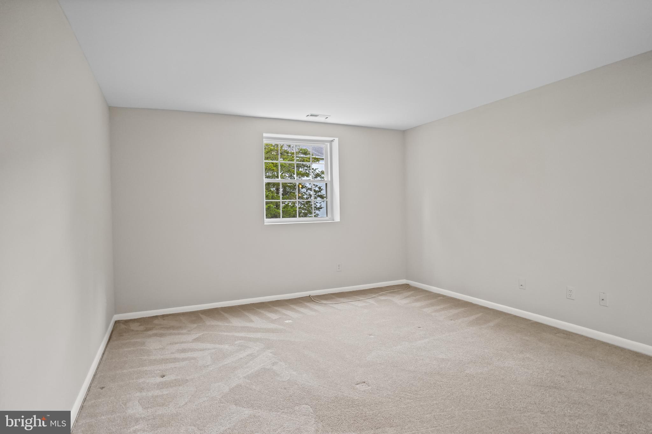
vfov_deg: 67.4
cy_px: 217
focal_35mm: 18
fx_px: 326
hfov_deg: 90.0
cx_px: 326
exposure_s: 1/80
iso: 2000
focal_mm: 18
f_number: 2.8
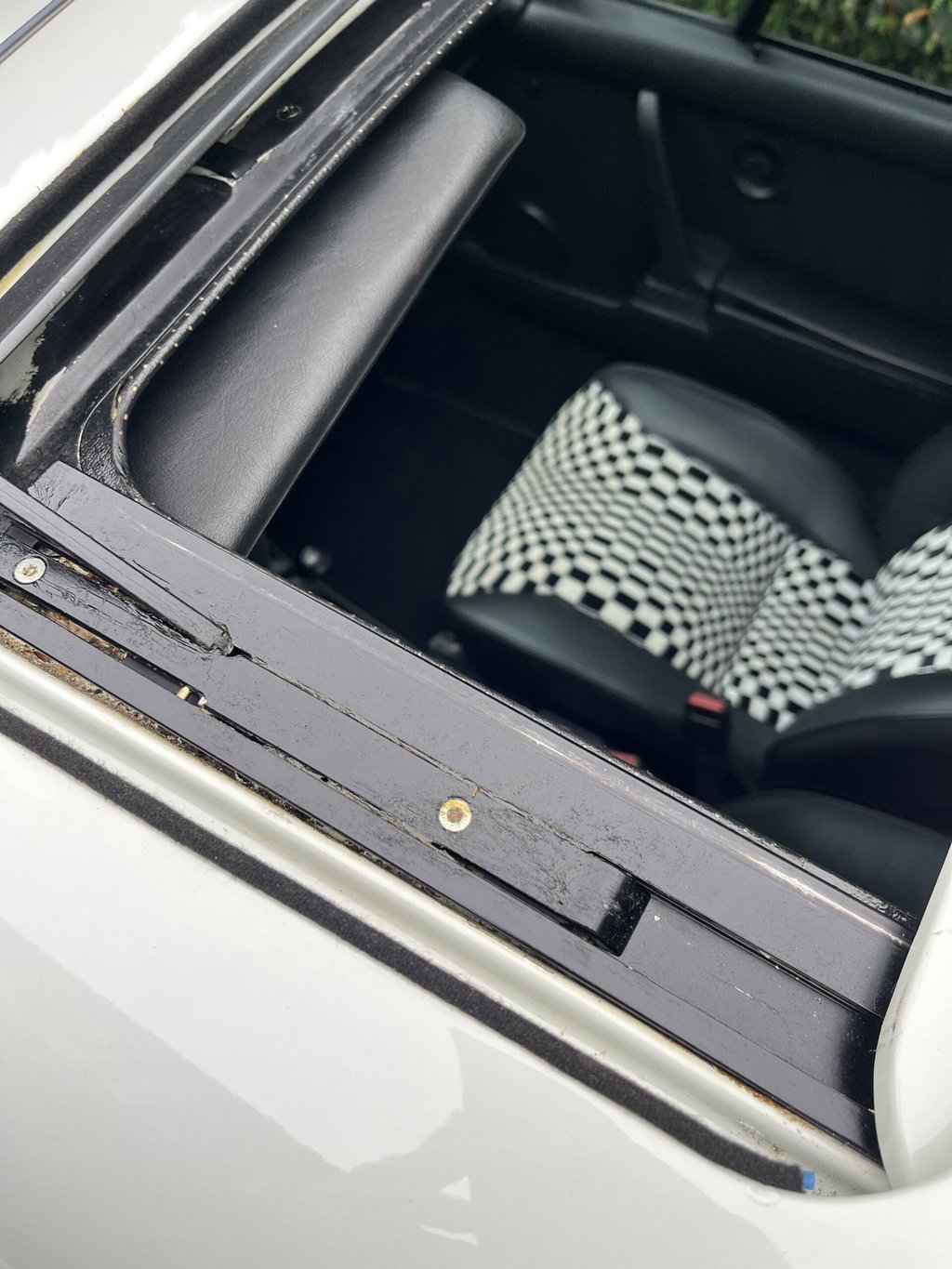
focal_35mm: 26
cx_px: 476
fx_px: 953
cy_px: 634
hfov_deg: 53.1
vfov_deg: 67.3
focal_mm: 5.1
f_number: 1.6
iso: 40
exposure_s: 1/122
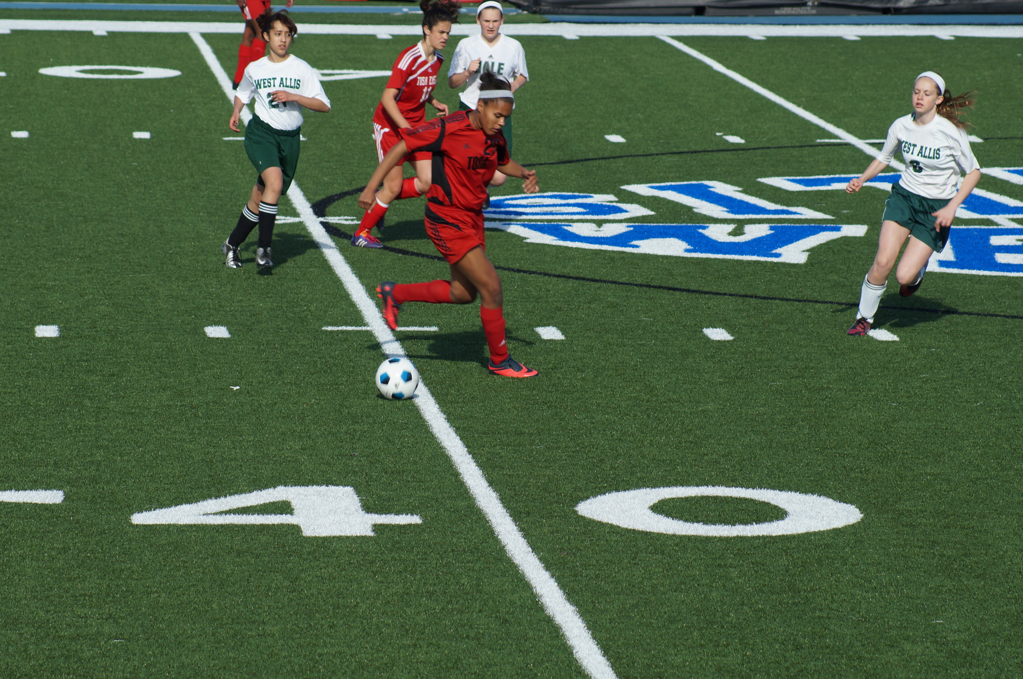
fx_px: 6812
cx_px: 512
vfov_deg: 5.7
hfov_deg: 8.6
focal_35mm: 240
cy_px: 340
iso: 100
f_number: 7.1
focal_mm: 160
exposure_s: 1/400
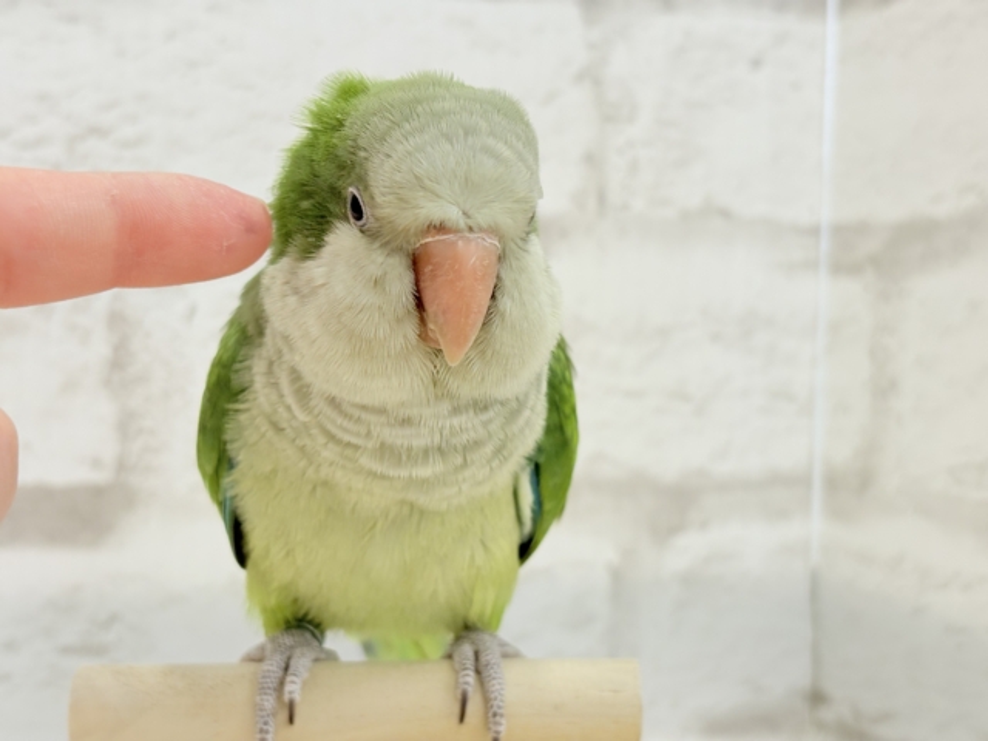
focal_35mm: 52
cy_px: 370
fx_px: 1484
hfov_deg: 36.8
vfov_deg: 28.0
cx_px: 494
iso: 100
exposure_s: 1/100
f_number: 1.6
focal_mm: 5.96
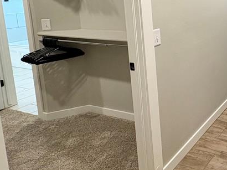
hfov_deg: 41.6
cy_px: 17
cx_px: 251
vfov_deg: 37.9
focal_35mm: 35
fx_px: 229
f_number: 2.2
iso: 200
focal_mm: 2.22
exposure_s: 1/60
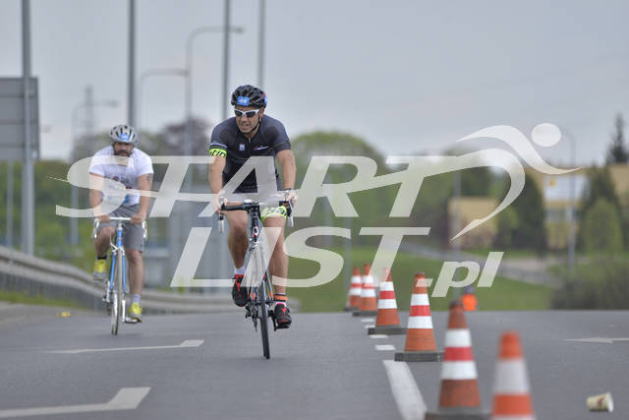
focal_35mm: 420
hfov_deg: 4.9
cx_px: 314
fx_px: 7340
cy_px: 210
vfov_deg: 3.3
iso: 400
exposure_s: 1/1600
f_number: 6
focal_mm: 420
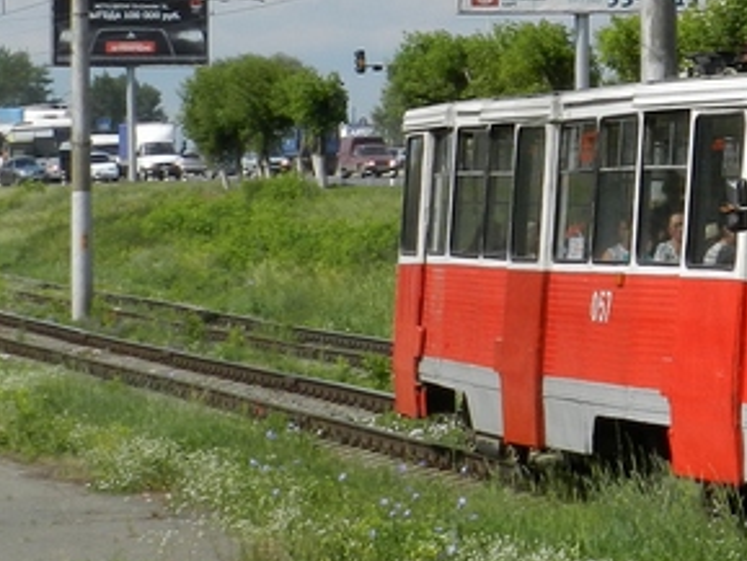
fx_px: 5203
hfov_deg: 8.2
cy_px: 10
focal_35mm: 241
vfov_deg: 6.2
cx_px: 799
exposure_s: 1/800
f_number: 5
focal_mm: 12.1
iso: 160
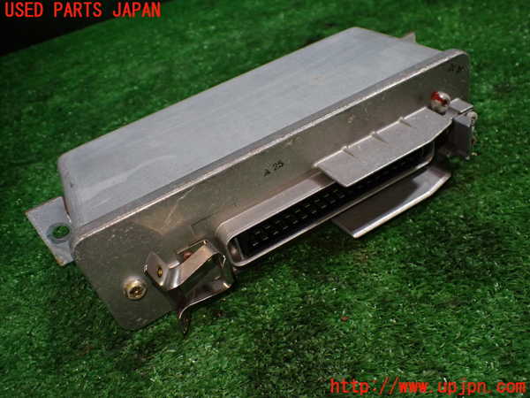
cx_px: 265
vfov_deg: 46.8
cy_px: 199
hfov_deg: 60.0
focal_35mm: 30
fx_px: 459
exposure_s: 1/125
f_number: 2.3
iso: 400
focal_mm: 5.4
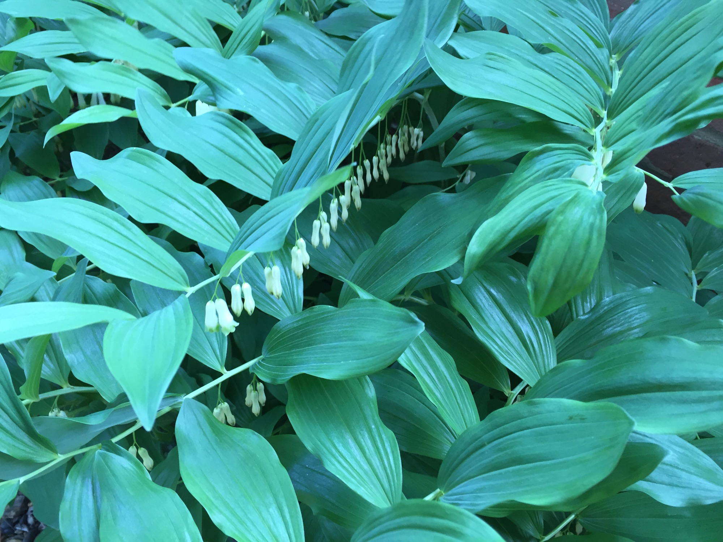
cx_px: 362
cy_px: 271
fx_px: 606
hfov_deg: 61.7
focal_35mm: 29
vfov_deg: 48.2
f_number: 2.2
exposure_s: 1/33
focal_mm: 4.15
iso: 32
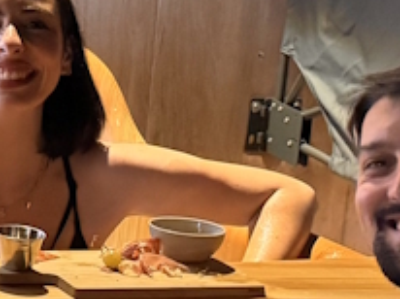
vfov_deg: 10.5
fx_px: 1616
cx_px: -346
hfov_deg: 12.7
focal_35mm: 140
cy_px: 14
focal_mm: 6.76
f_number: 1.78
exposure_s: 1/25
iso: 800
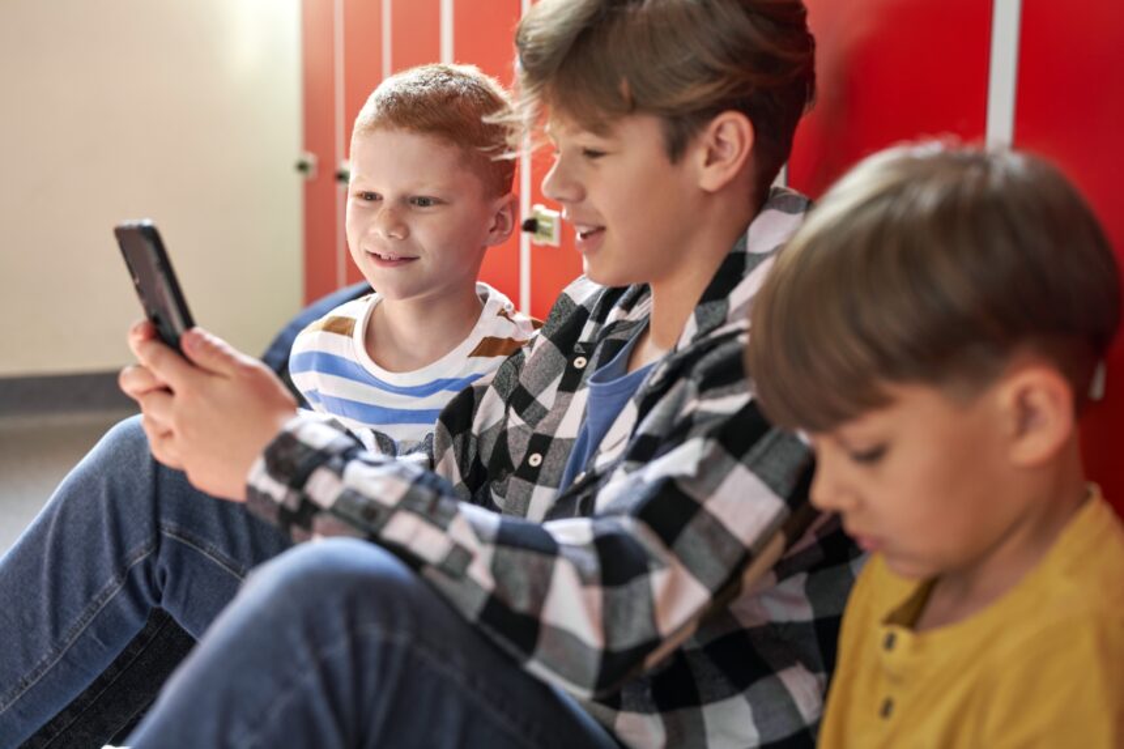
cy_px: 374
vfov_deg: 27.0
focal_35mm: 50
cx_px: 562
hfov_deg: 39.6
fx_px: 1561
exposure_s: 1/160
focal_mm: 50
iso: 250
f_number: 2.2
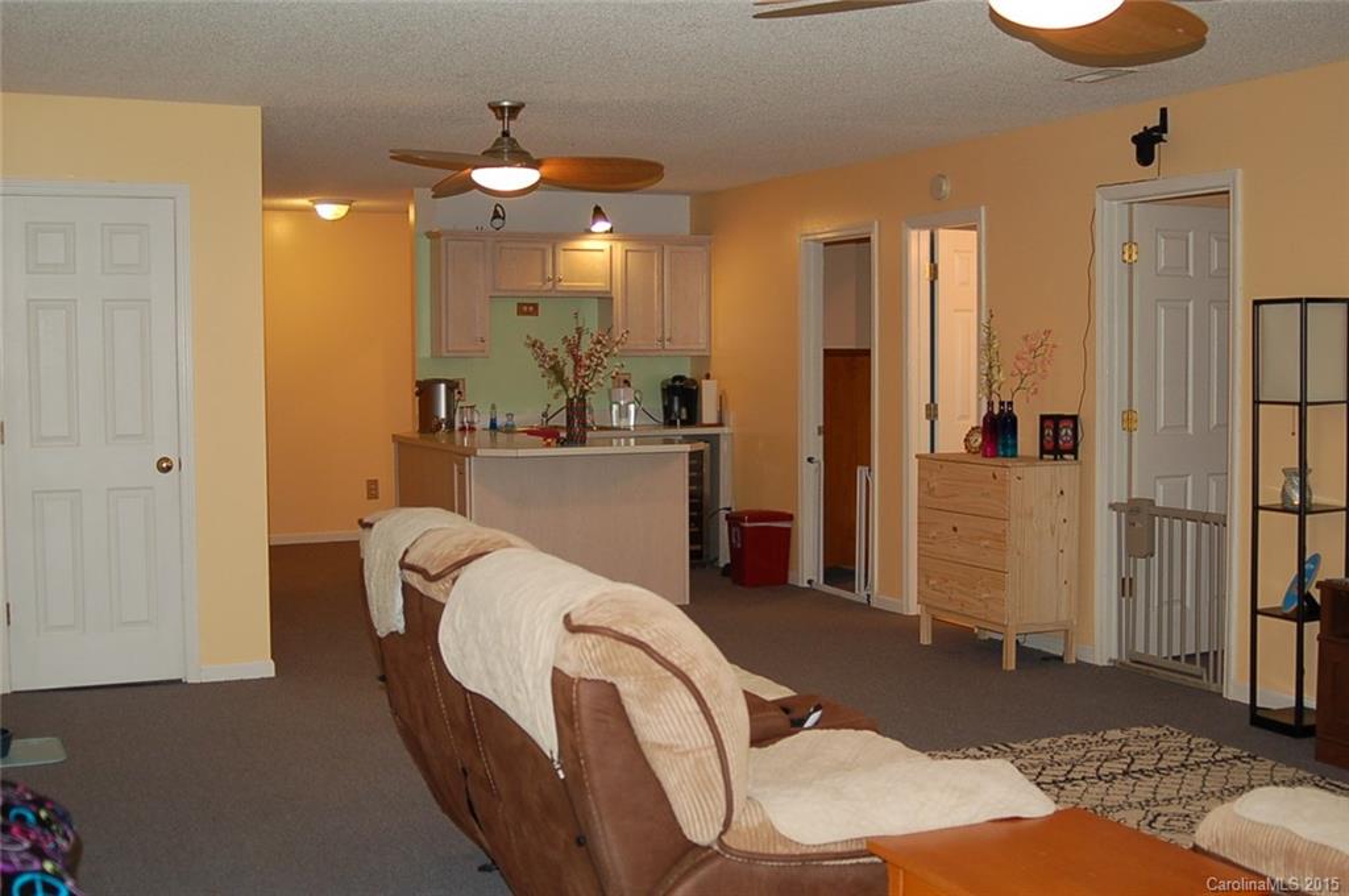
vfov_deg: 31.8
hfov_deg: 46.5
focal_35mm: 42
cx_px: 674
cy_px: 448
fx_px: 1572
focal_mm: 28
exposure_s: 1/60
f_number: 3.3
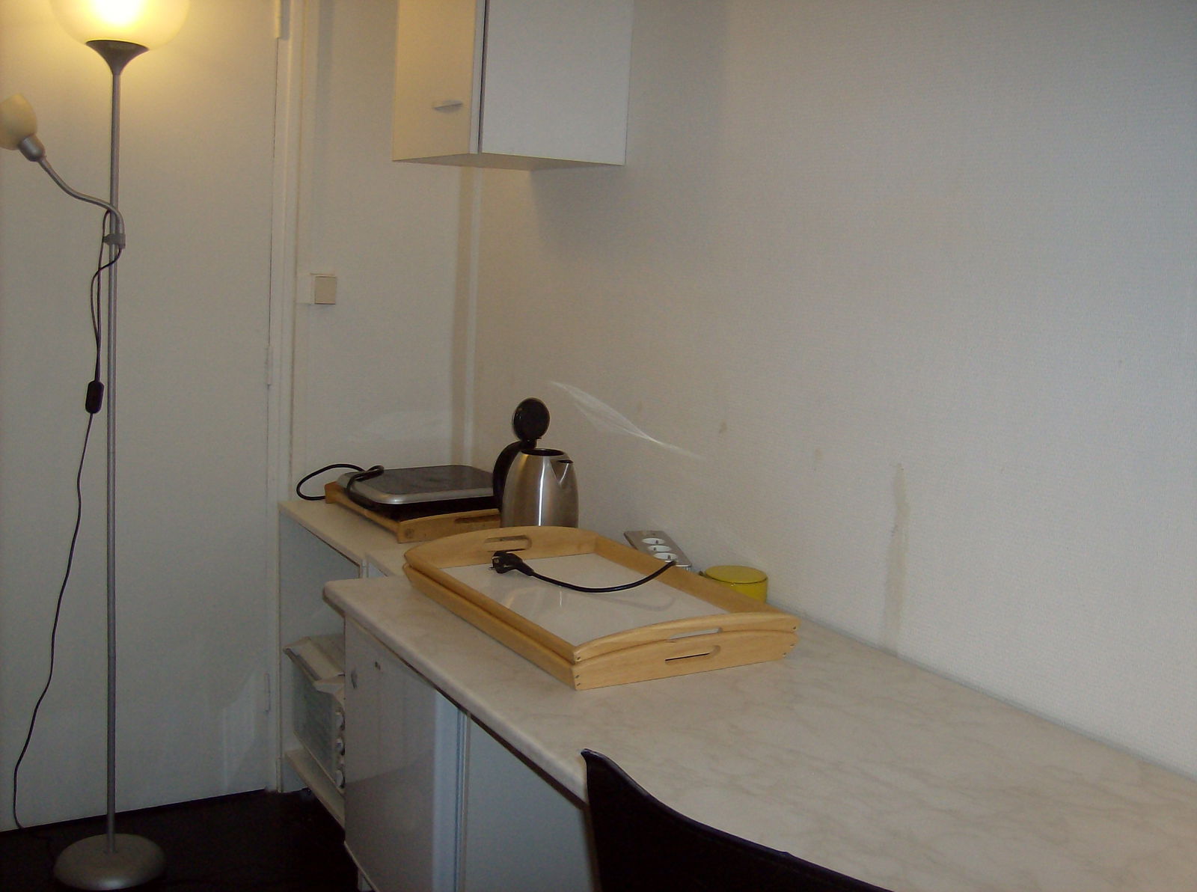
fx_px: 1242
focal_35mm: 36
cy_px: 446
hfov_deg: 51.5
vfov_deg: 39.5
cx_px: 598
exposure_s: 1/60
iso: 200
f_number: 2.8
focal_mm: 6
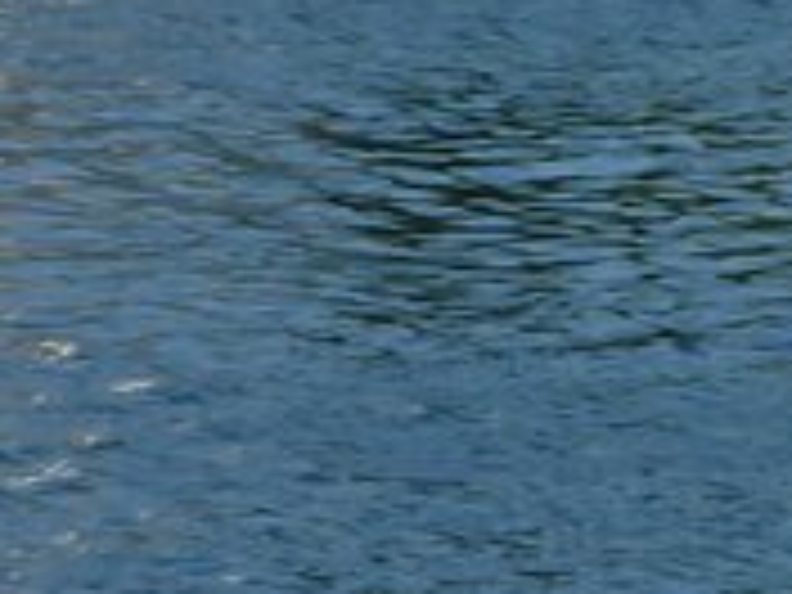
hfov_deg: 3.6
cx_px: 68
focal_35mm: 558
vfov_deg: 2.7
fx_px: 12767
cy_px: -490
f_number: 5
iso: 80
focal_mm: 15.8
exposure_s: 1/500
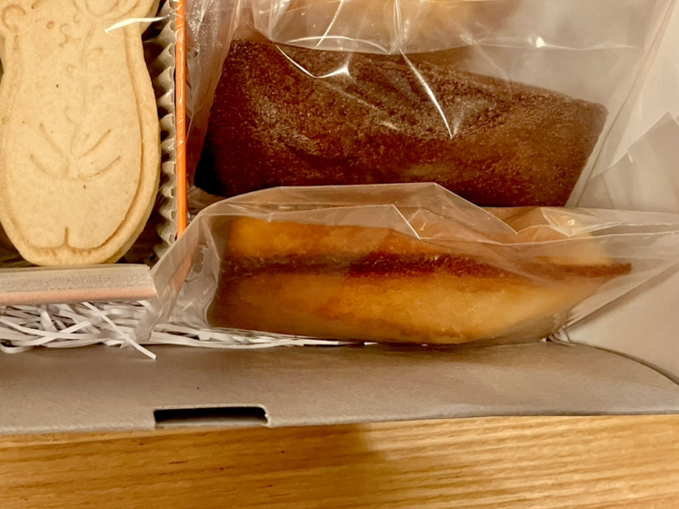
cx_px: 135
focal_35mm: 45
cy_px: 115
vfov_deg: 31.5
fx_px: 883
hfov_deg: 40.3
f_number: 1.8
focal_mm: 3.99
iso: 160
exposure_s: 1/60
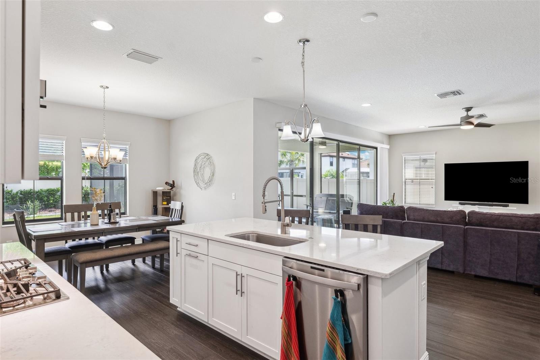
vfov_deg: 61.9
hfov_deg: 84.0
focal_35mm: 20
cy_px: 180
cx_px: 270
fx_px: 300
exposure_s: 1/15
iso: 400
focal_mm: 20
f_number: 8
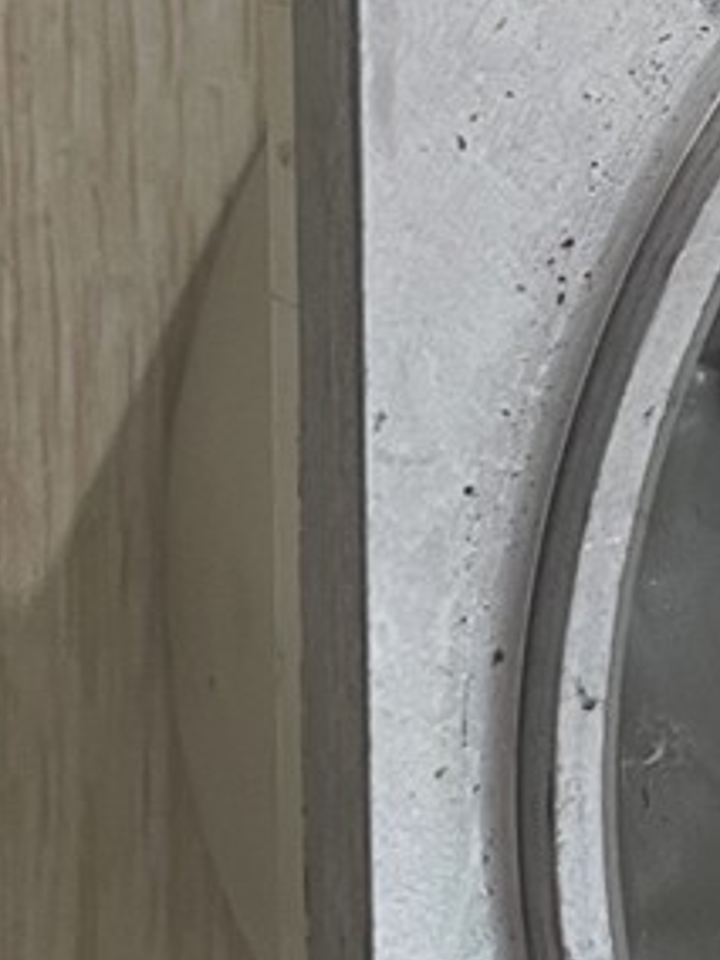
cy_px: -91
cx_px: 1210
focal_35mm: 117
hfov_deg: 11.9
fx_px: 3245
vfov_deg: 16.3
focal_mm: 4.2
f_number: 1.6
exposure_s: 1/50
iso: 250
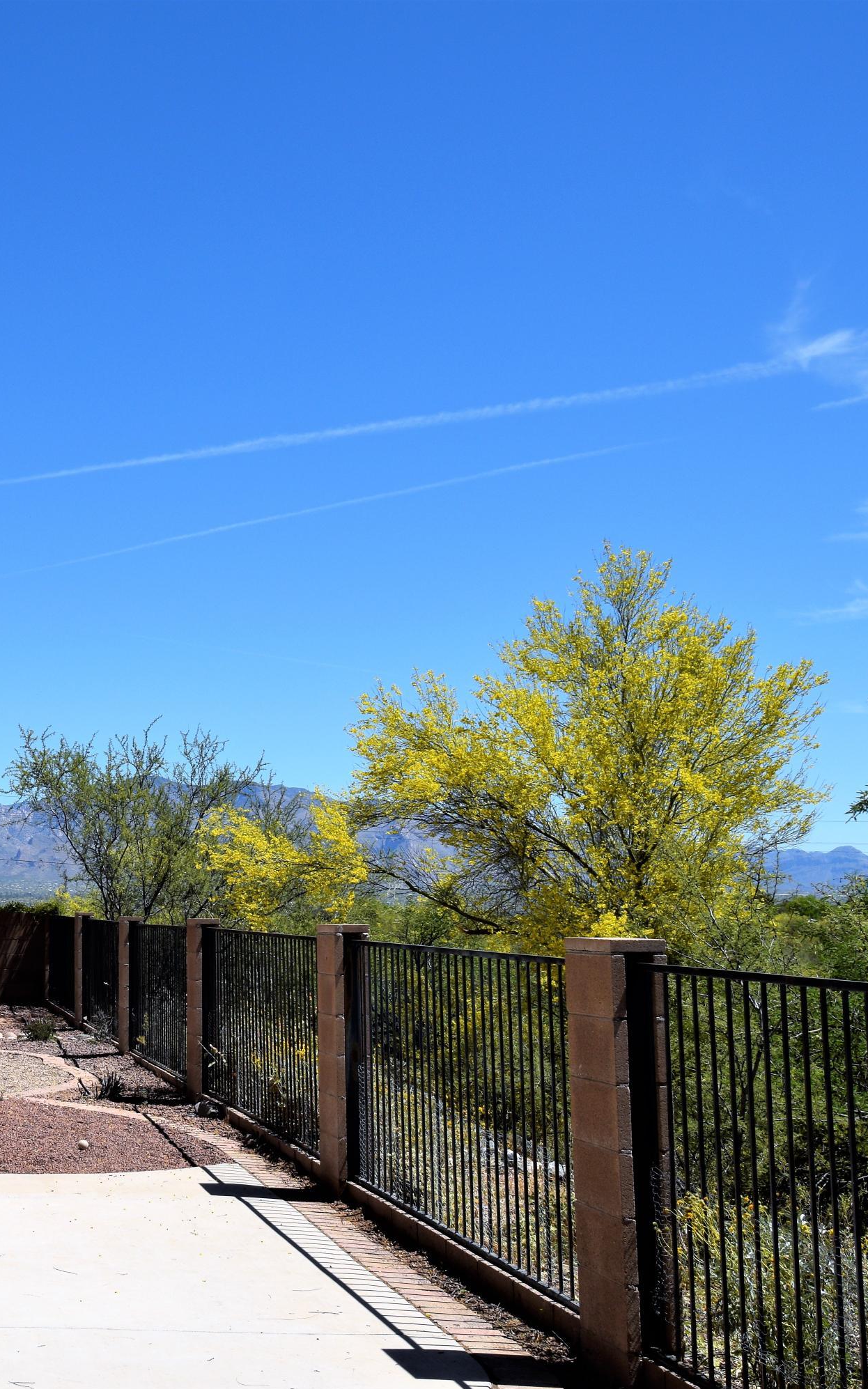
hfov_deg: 26.5
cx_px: 6
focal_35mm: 46
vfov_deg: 43.5
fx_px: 1741
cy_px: 696
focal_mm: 20
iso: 100
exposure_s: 1/200
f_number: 13
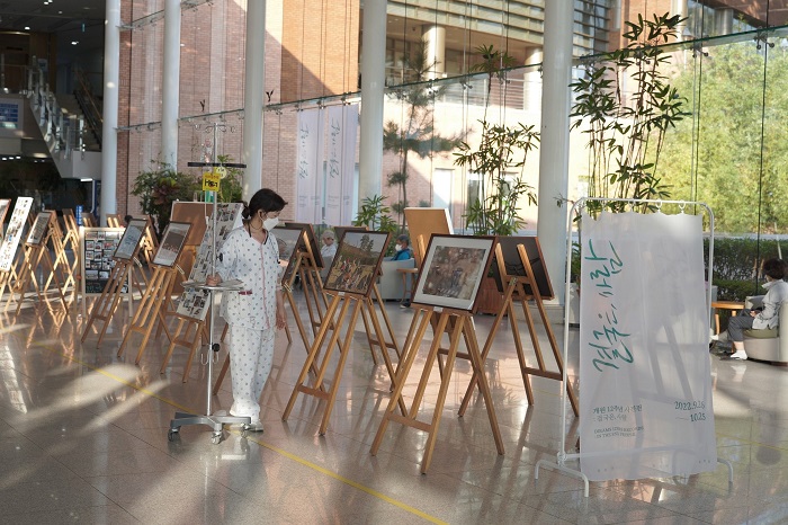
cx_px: 394
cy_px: 262
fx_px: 1050
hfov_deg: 41.1
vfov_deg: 28.0
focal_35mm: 48
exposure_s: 1/125
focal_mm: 48
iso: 160
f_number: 4
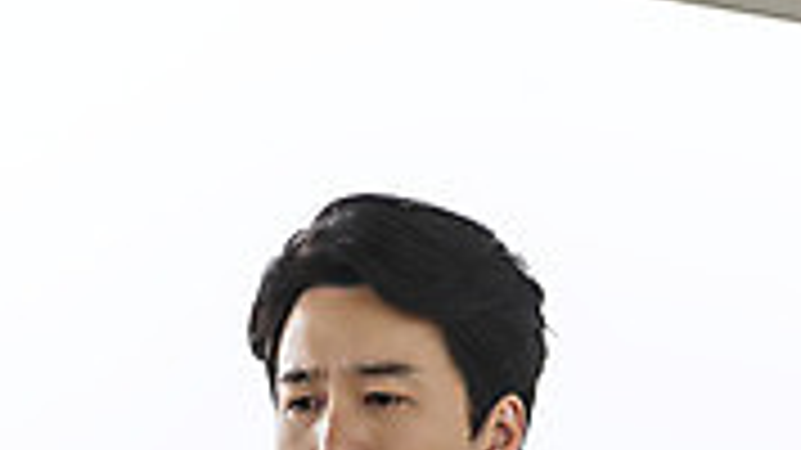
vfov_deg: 7.2
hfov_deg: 13.0
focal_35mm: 165
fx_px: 3503
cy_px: 752
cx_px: 371
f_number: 5.6
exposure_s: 1/1000
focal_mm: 70
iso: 400
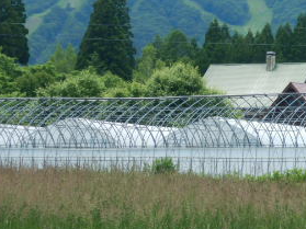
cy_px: 69
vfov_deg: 6.4
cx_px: 318
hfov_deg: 8.5
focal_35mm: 232
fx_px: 2050
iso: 125
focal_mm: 18.1
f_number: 4.8
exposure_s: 1/400
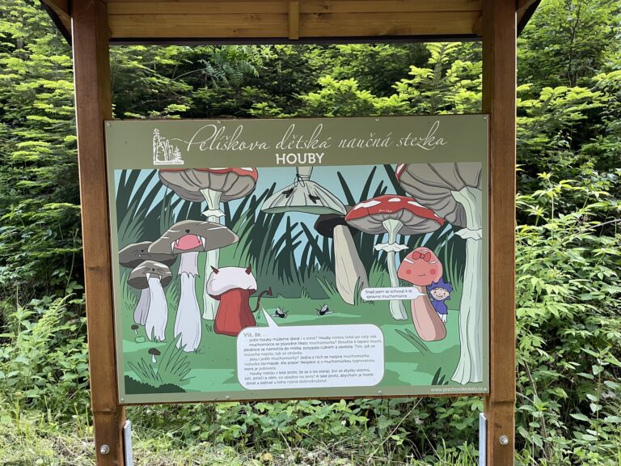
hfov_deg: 67.3
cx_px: 310
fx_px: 466
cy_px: 233
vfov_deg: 53.1
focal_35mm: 26
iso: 160
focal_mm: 4.2
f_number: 1.6
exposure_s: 1/60
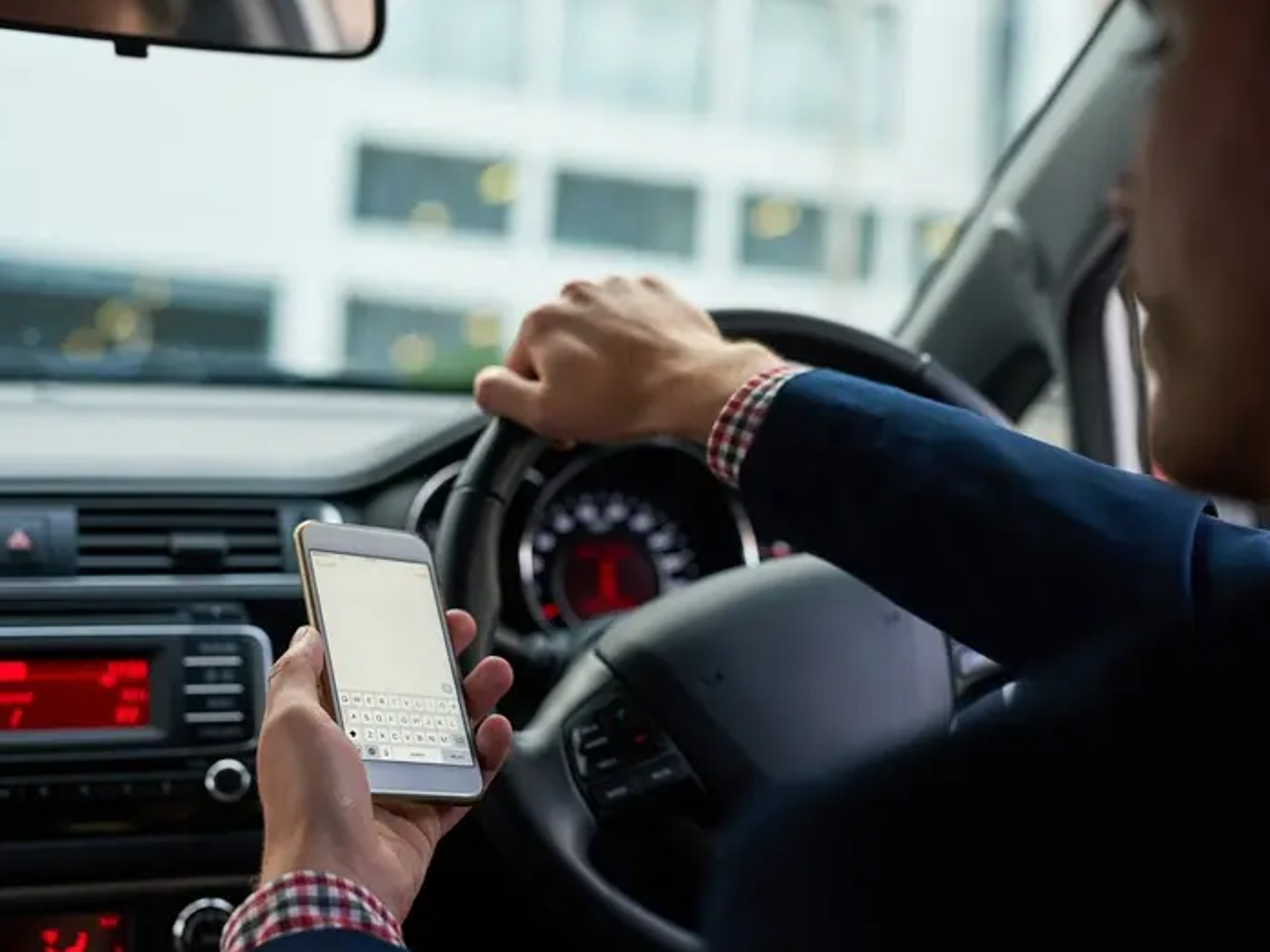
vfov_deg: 26.6
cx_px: 647
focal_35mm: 55
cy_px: 479
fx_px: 2018
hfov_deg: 34.9
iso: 200
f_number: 2.8
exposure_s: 1/200
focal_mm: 50
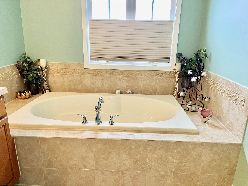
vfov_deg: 53.1
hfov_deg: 67.3
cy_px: 93
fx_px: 186
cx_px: 124
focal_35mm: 26
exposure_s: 1/60
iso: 100
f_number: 1.6
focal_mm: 5.1
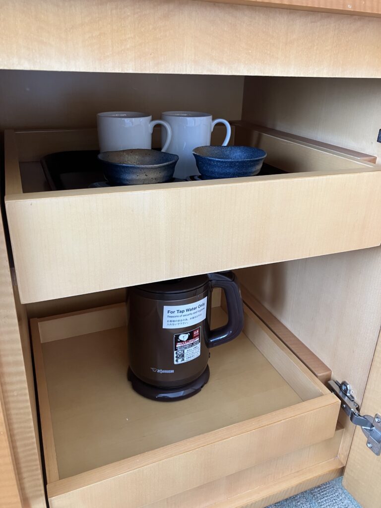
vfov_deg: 63.4
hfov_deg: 49.7
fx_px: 411
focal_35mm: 28
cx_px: 190
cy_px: 254
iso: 80
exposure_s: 1/60
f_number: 1.8
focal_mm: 3.99
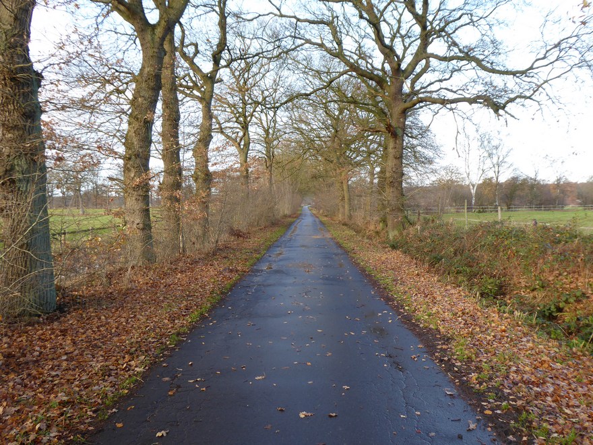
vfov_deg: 48.2
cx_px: 296
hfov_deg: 61.7
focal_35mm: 29
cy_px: 222
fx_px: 497
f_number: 3.5
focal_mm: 5
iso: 80
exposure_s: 1/80
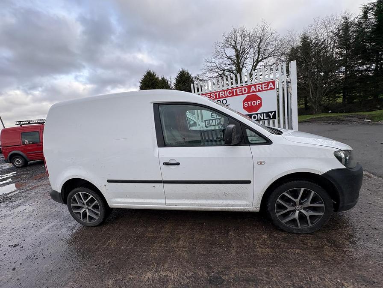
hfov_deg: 102.1
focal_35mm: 14
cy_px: 144
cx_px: 192
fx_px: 155
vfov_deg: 85.7
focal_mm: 2.22
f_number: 2.2
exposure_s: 1/302
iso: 40
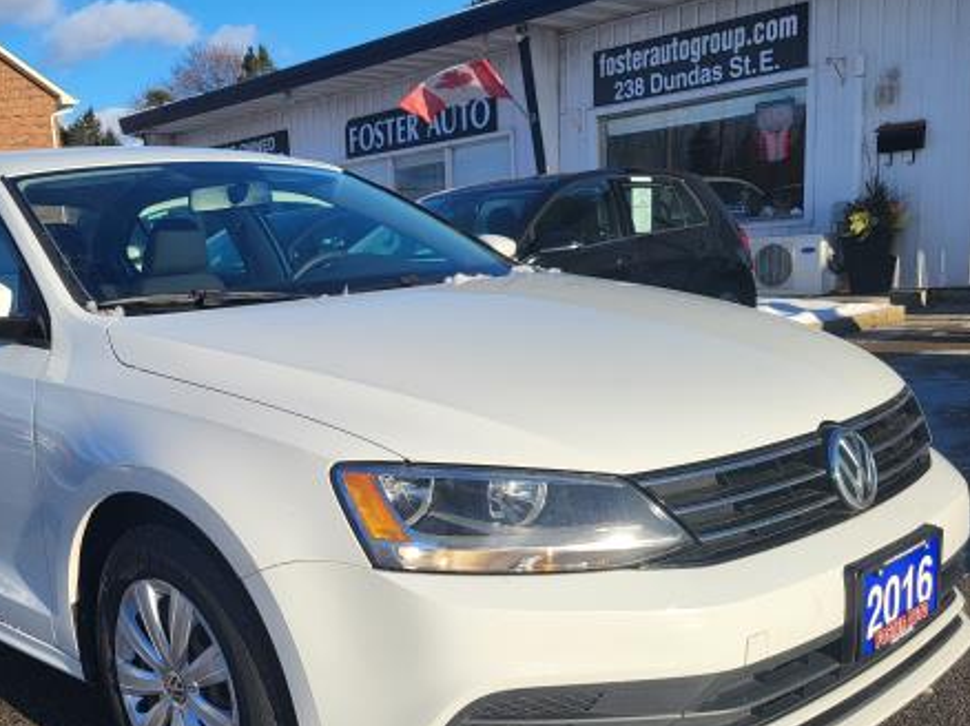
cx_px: 312
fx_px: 1064
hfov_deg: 48.1
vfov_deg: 37.5
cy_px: 449
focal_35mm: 38
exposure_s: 1/2384
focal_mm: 5.4
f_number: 1.8
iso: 40
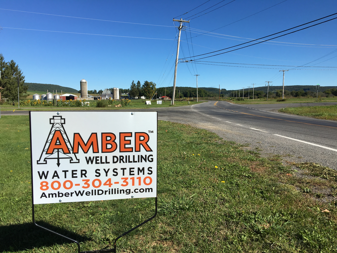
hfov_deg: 61.7
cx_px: 168
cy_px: 126
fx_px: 282
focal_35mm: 29
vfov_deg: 48.2
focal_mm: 4.15
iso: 25
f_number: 2.2
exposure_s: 1/2137
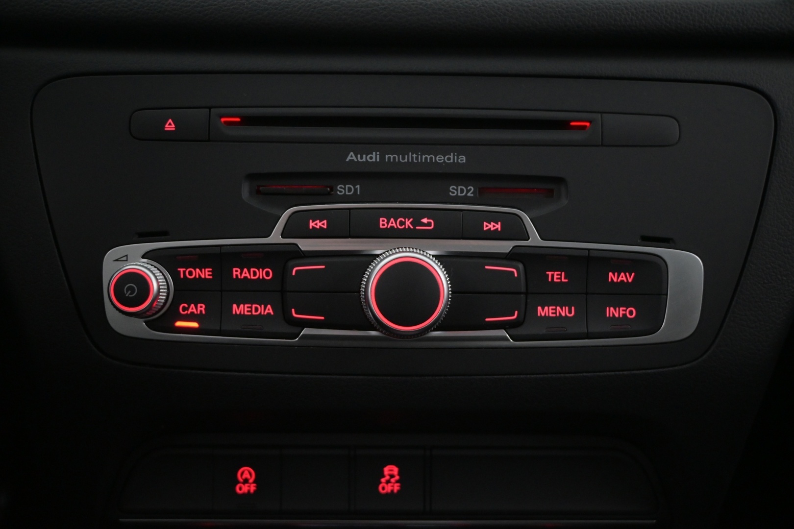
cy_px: 264
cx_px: 397
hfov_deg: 49.6
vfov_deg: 34.2
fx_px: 860
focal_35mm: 39
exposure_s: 1/50
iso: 2500
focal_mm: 26
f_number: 4.5
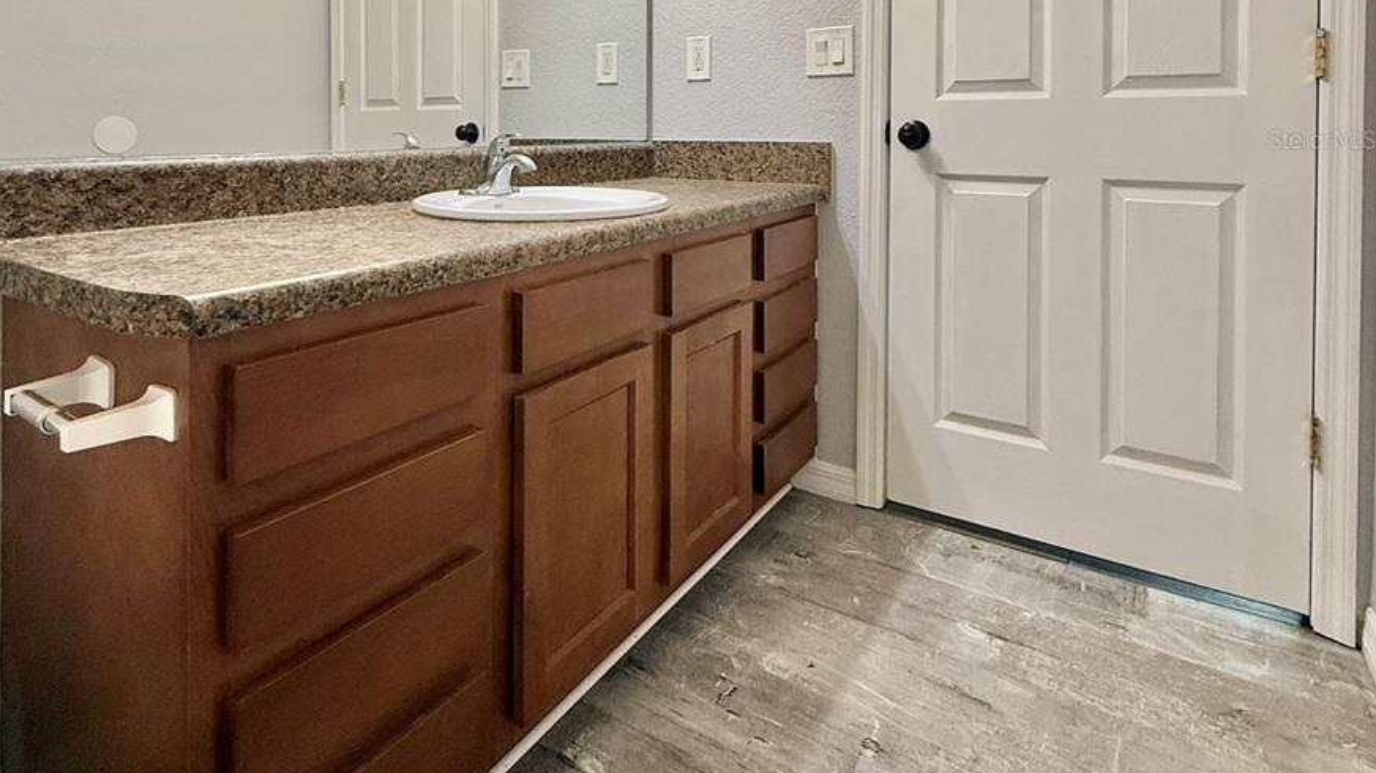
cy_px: 139
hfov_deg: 83.8
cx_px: 671
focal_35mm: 21
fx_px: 766
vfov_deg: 49.9
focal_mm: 2.22
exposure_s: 1/120
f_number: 2.2
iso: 160
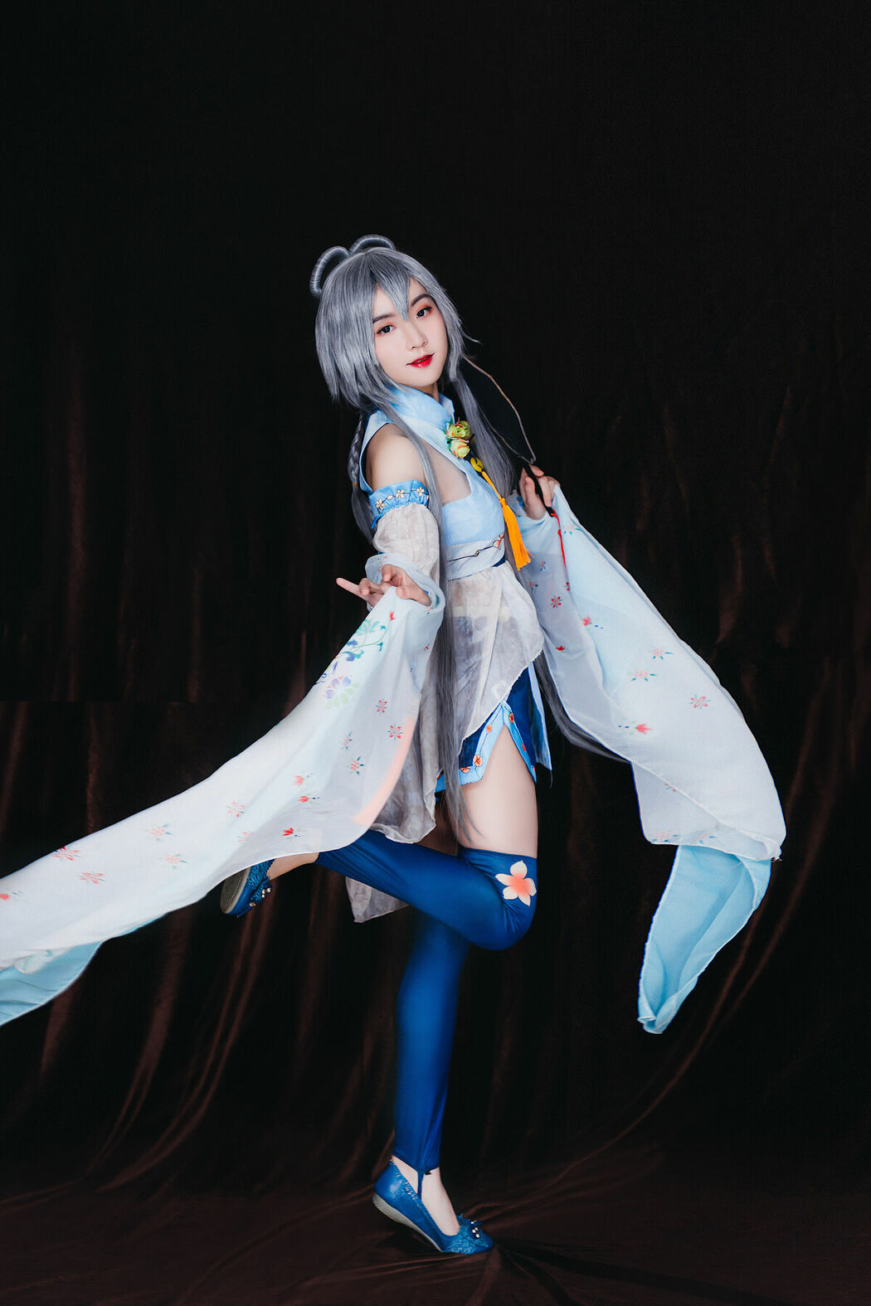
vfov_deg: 36.2
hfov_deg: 24.6
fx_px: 1996
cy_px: 653
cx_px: 436
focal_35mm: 55
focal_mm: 55
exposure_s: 1/160
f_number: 4
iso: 100
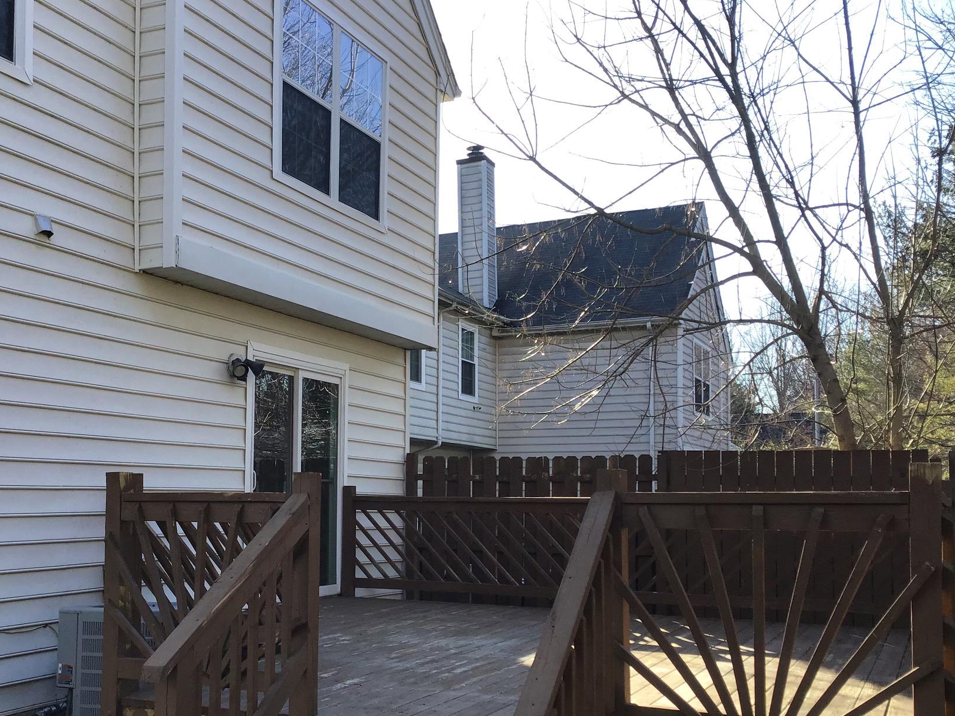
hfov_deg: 47.4
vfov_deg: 36.6
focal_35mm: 39
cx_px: 360
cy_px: 439
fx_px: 1076
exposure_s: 1/365
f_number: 2.4
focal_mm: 3.3
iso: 25
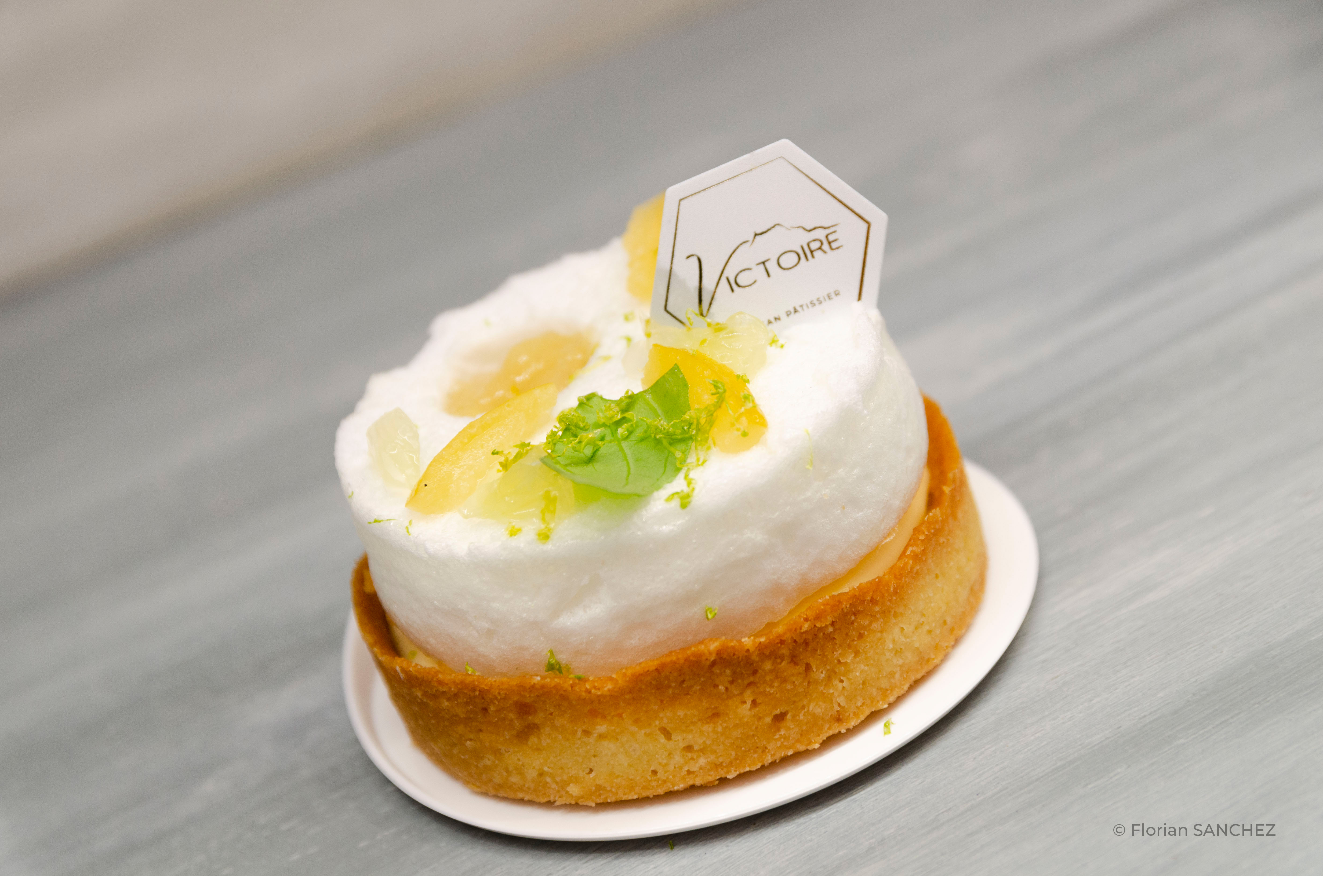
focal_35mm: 78
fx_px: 2861
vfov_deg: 17.4
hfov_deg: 26.0
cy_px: 438
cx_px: 662
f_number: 5.6
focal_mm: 52
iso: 500
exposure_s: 1/200
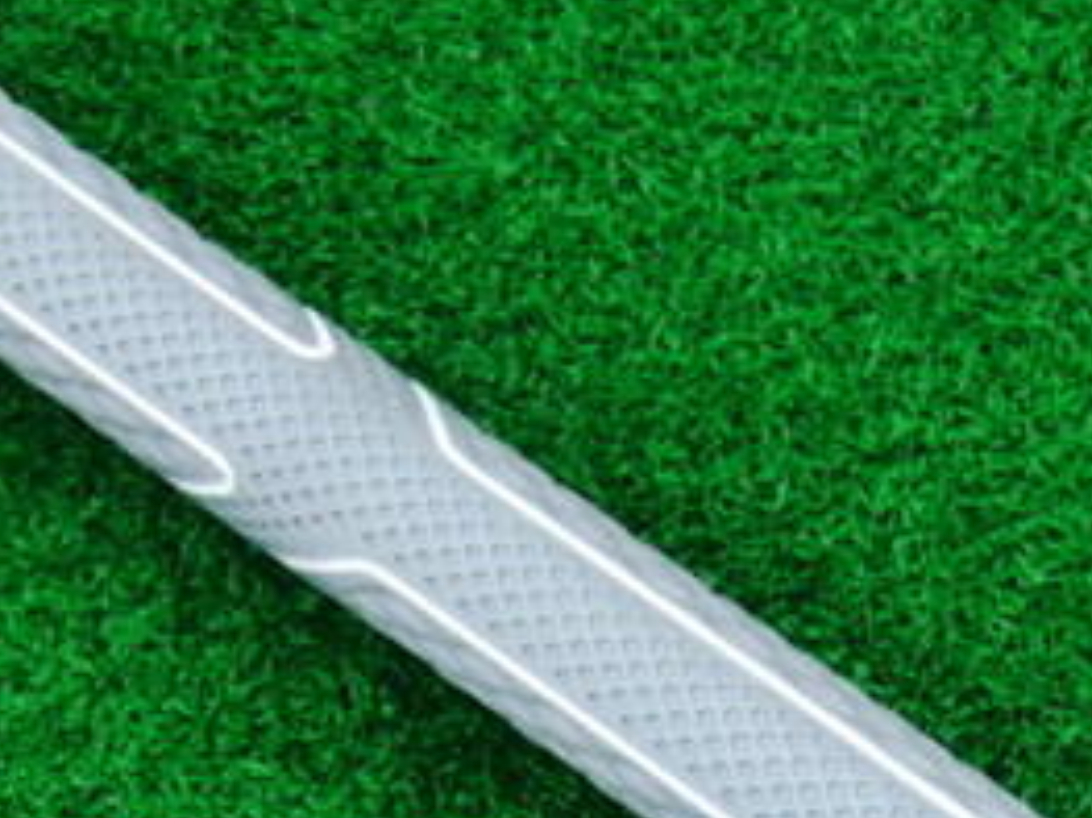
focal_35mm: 90
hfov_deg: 21.6
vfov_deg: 16.0
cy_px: 843
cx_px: 793
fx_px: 2838
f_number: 3.6
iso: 400
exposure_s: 1/40
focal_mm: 6.42
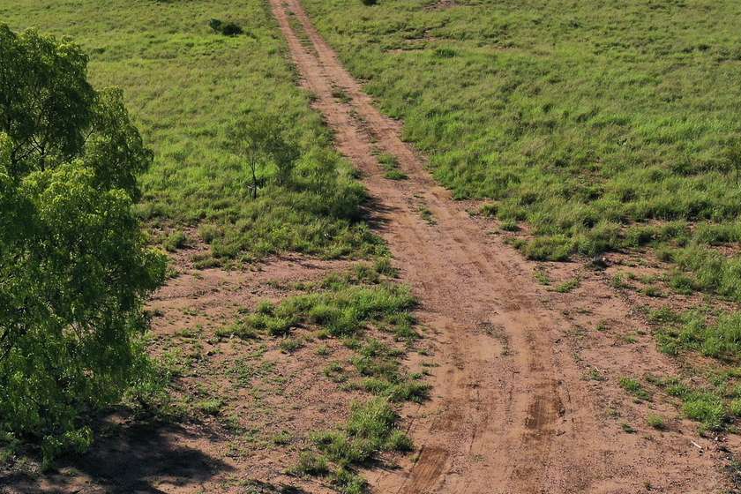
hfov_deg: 31.2
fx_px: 1317
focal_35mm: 64
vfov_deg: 21.1
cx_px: 253
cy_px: 155
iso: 100
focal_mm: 10.26
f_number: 6.3
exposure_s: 1/800
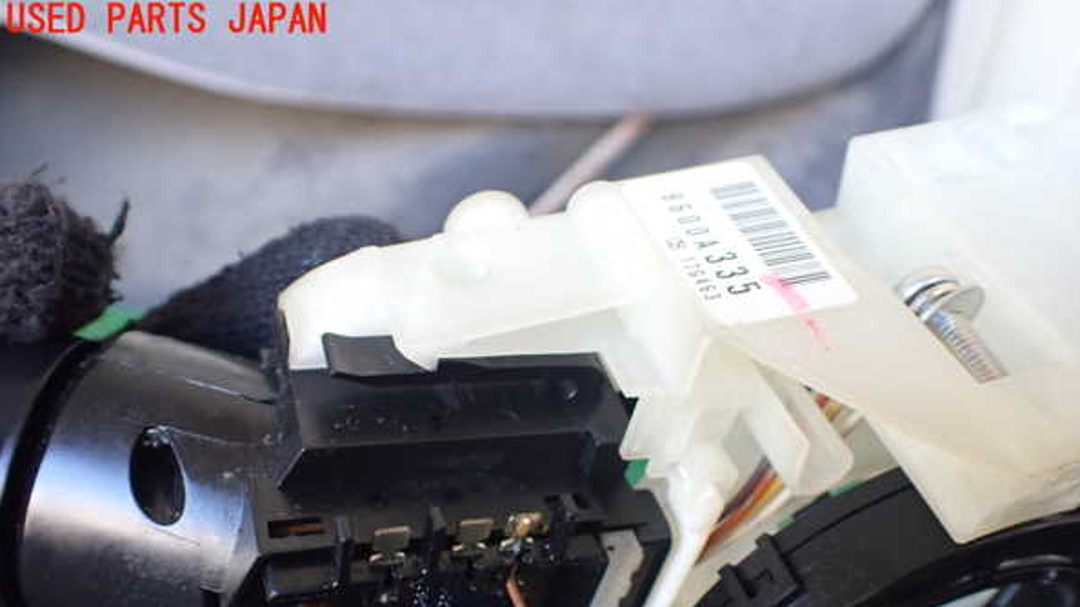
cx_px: 542
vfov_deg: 35.3
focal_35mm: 33
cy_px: 407
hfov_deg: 59.5
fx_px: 945
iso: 500
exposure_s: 1/125
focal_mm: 5.4
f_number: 2.3
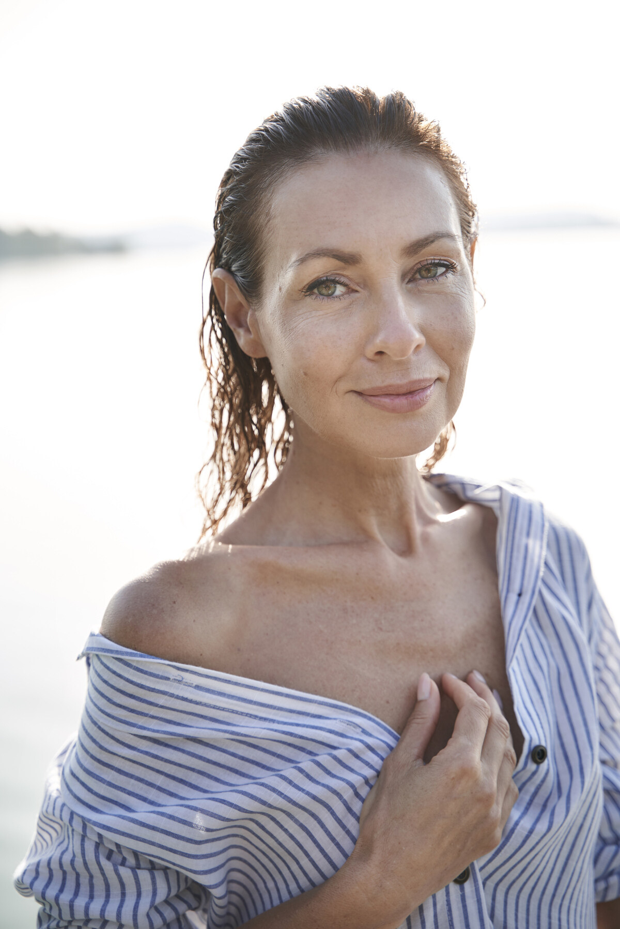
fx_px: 1653
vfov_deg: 31.4
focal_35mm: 64
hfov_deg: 21.2
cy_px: 464
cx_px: 310
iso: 320
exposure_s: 1/1000
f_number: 3.2
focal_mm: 64
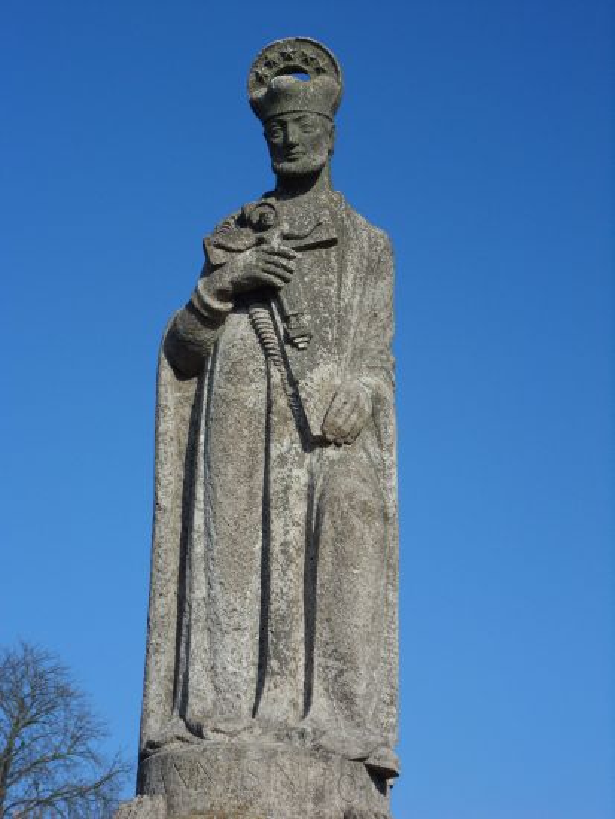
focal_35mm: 80
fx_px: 1894
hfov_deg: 18.4
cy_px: 410
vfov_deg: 24.4
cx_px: 308
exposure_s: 1/500
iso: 80
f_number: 5.3
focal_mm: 14
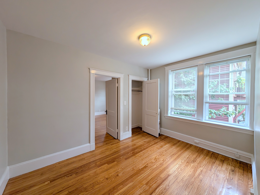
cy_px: 98
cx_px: 130
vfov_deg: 94.6
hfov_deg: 110.5
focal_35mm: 12
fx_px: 90
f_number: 1.95
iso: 58
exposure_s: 1/120
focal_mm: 2.23
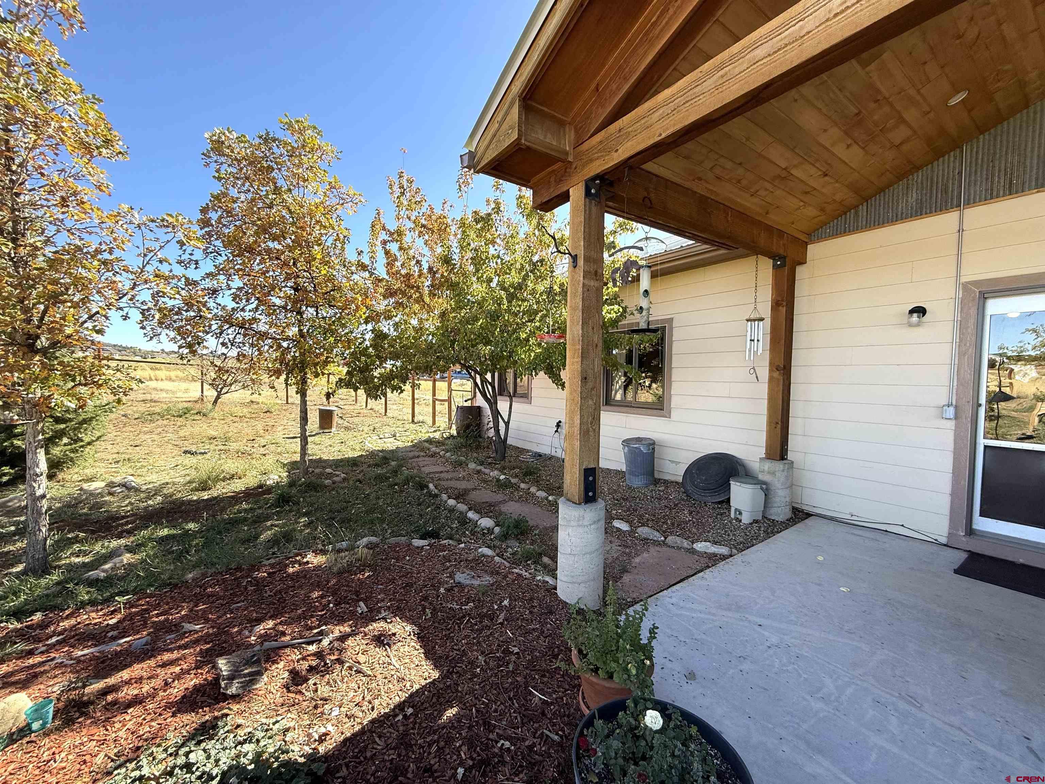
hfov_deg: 102.1
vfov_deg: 85.7
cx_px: 522
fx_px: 423
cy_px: 392
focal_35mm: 14
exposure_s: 1/461
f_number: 2.2
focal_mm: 2.22
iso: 64
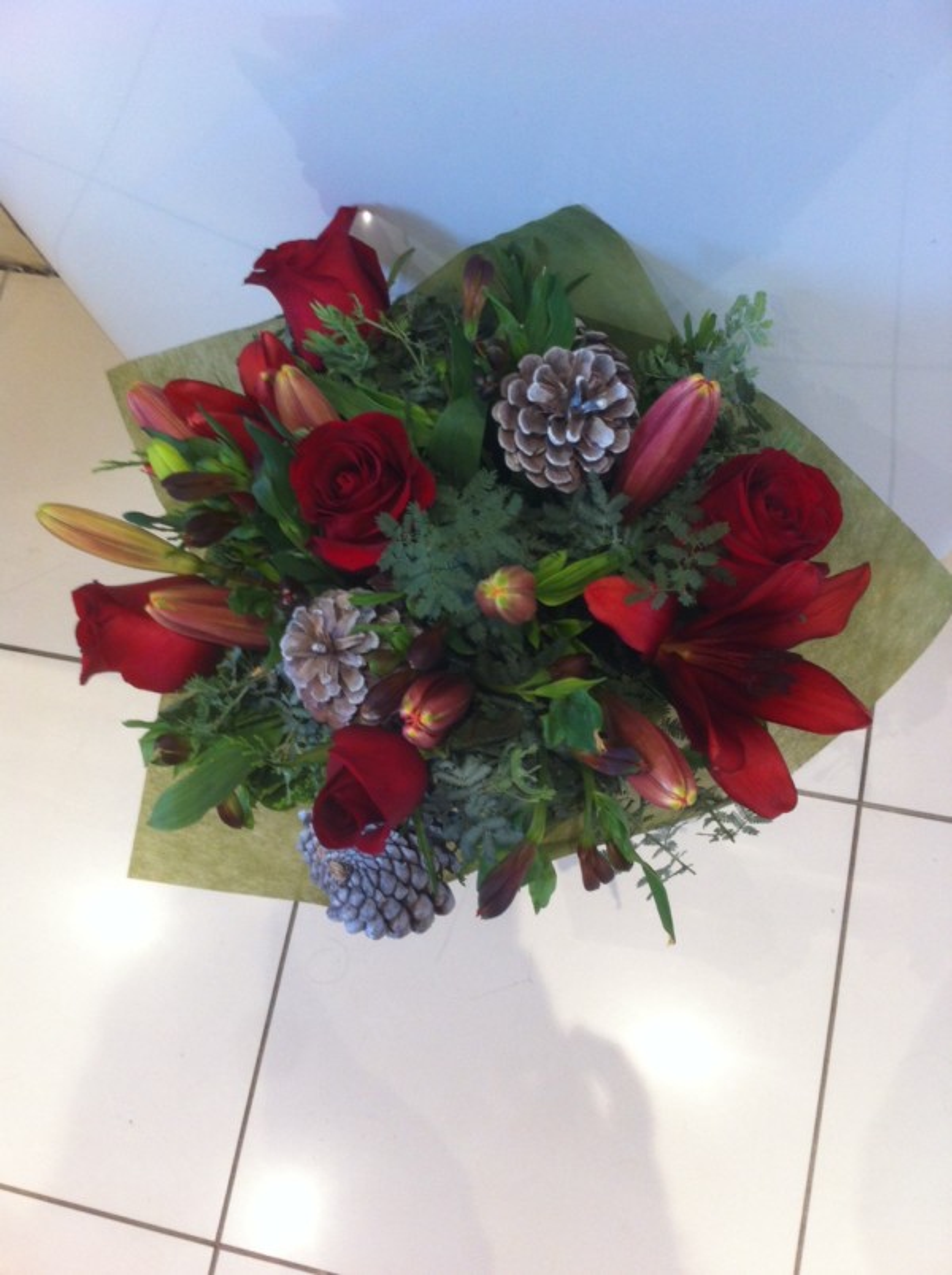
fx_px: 1286
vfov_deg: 52.7
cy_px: 638
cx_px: 476
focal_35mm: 35
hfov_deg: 40.6
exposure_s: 1/15
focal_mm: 3.85
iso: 125
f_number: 2.8
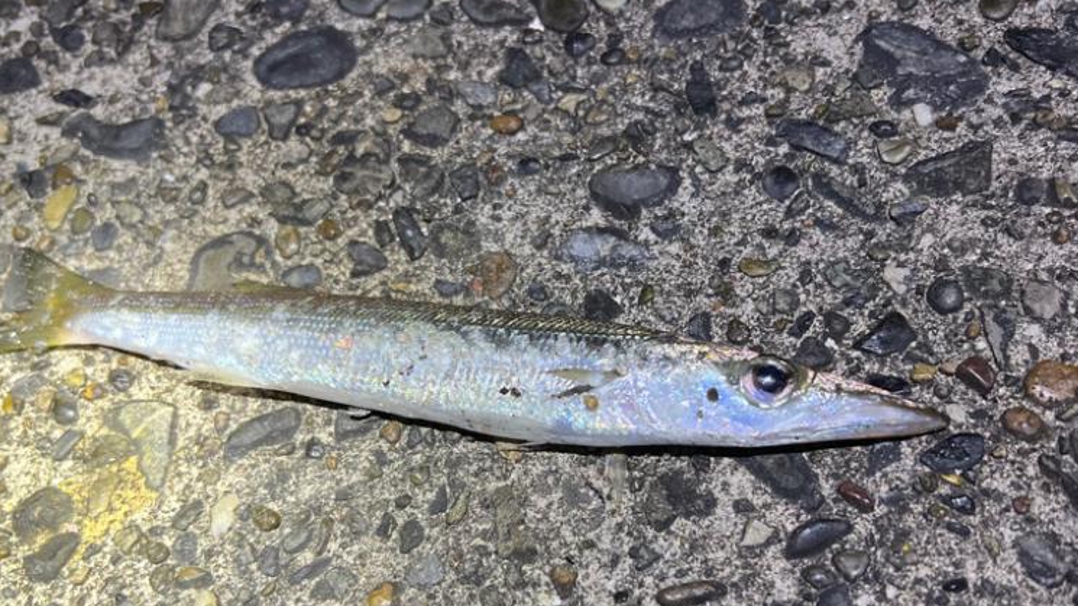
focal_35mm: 38
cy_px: 392
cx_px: 573
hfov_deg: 52.7
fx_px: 1086
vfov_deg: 31.0
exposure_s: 1/117
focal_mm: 5.7
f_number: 1.5
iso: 125
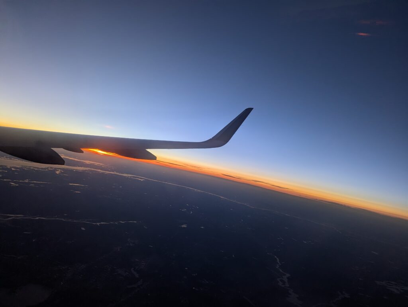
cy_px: 154
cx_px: 204
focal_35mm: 24
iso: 41
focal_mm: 6.81
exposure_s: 1/165
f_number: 1.85
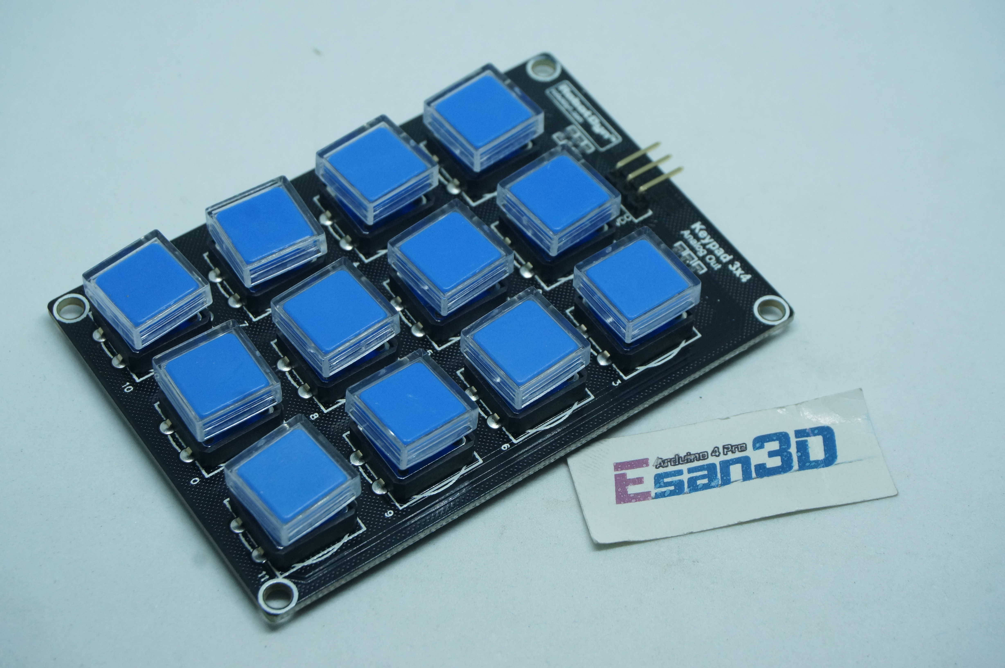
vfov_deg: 18.1
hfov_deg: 27.0
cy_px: 334
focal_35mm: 75
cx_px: 502
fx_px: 2091
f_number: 10
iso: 800
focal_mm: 50
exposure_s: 1/50
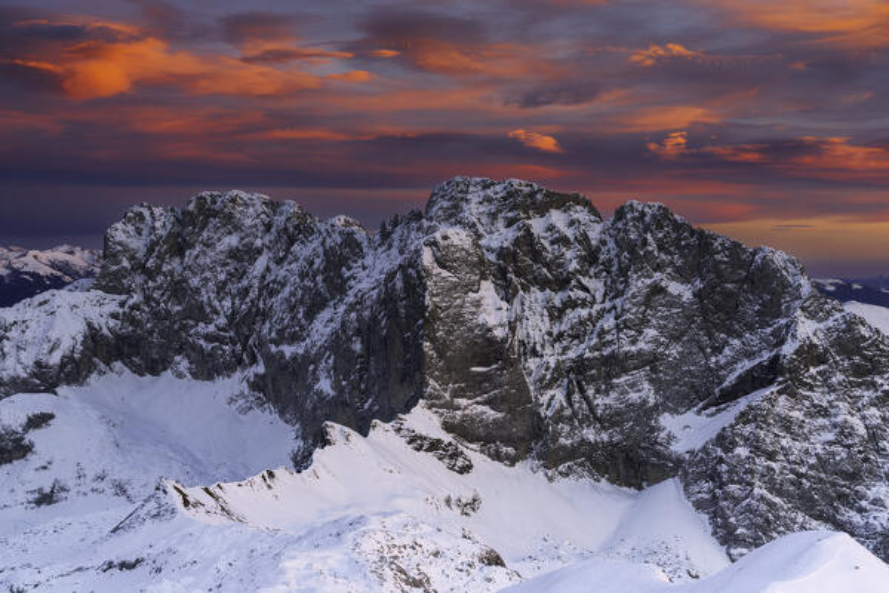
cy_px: 296
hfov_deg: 33.4
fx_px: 1482
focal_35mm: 60
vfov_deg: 22.6
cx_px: 444
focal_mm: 60
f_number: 10
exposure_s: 1.6
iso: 100
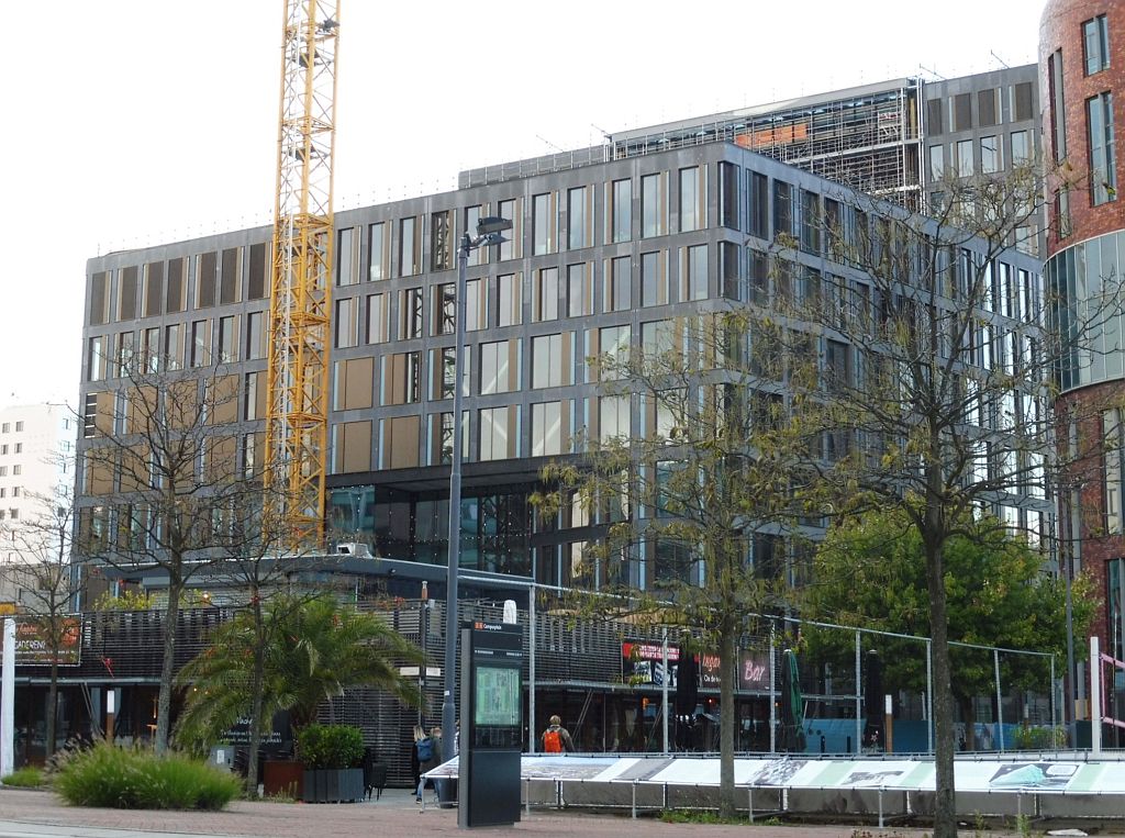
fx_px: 1881
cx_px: 562
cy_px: 419
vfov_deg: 25.1
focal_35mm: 58
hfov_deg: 33.3
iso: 200
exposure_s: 1/60
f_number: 4.7
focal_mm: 10.3
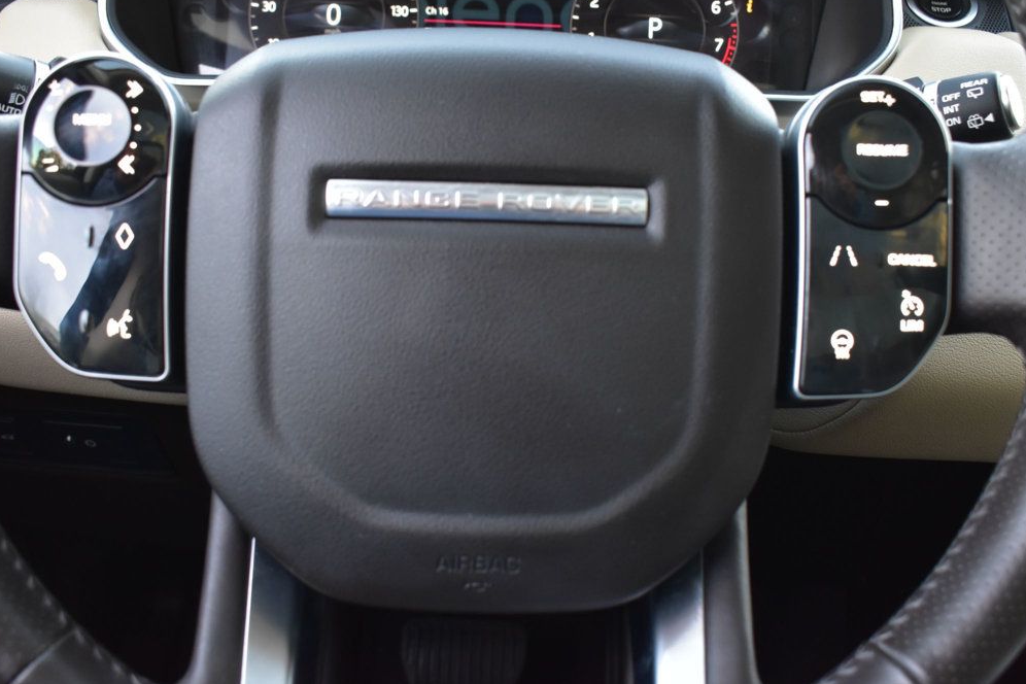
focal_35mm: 37
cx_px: 506
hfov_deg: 51.9
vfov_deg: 35.9
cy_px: 338
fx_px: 1054
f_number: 6.3
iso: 1100
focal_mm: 24
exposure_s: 1/15
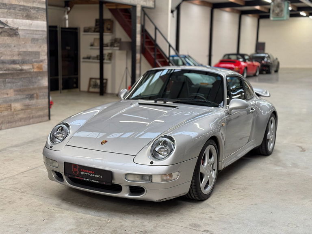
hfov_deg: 39.7
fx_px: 433
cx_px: 156
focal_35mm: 48
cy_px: 117
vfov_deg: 30.3
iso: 50
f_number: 1.78
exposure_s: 1/50
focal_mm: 6.76
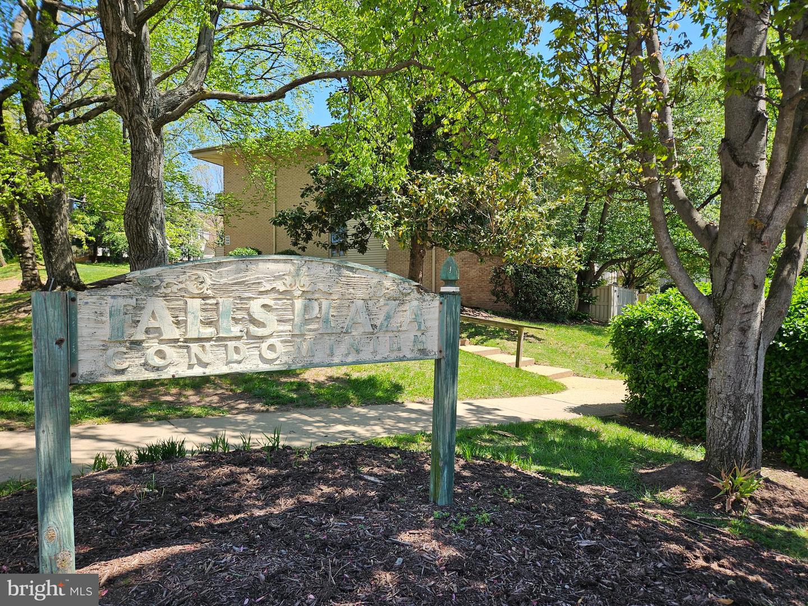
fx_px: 537
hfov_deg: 73.9
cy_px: 303
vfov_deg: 58.9
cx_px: 404
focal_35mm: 23
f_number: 1.8
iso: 25
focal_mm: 5.4
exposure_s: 1/694
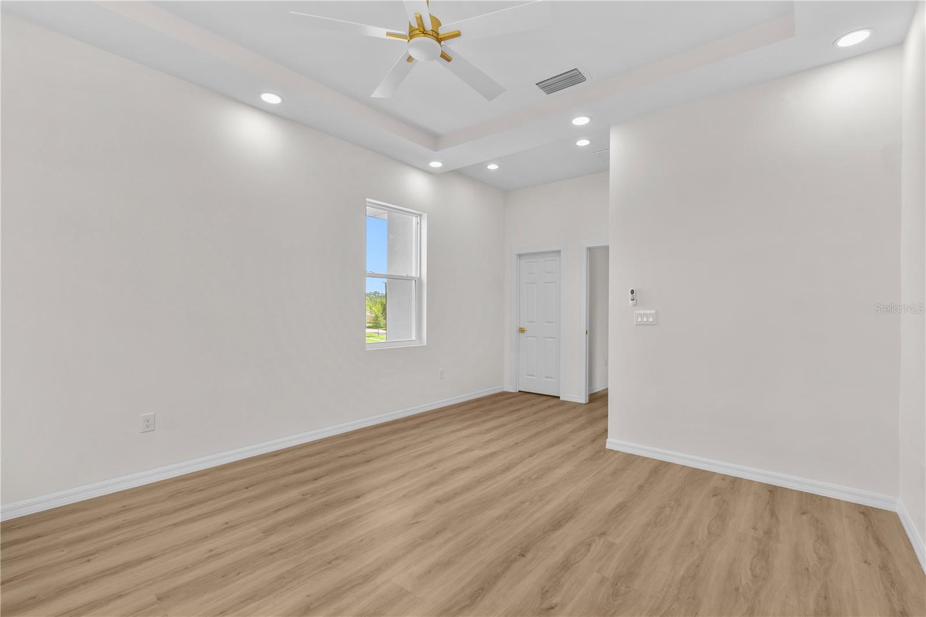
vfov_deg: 77.3
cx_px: 463
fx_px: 386
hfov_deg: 100.4
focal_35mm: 15
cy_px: 308
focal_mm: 10
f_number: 7.1
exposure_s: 1/15
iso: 100
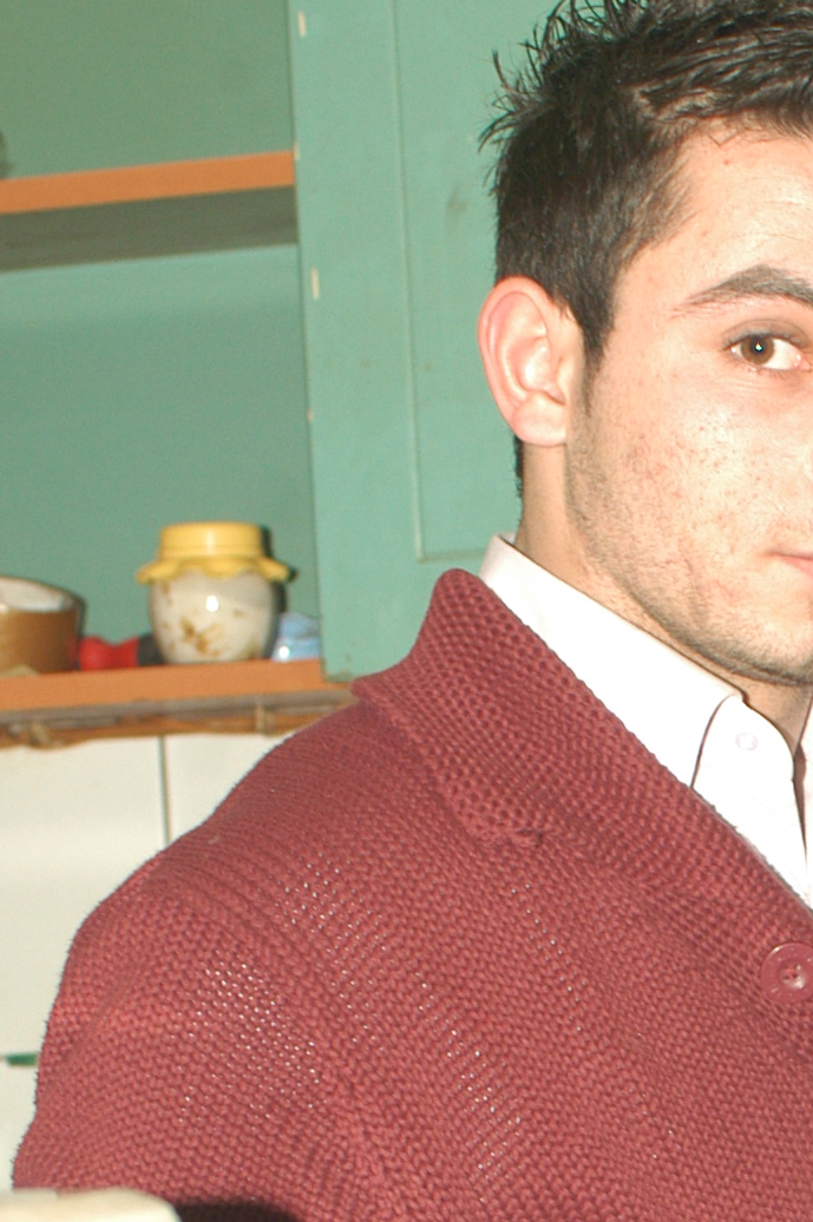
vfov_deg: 16.2
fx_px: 4139
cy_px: 1414
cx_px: 1114
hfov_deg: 10.9
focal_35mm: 122
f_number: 4
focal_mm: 28
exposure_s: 1/60
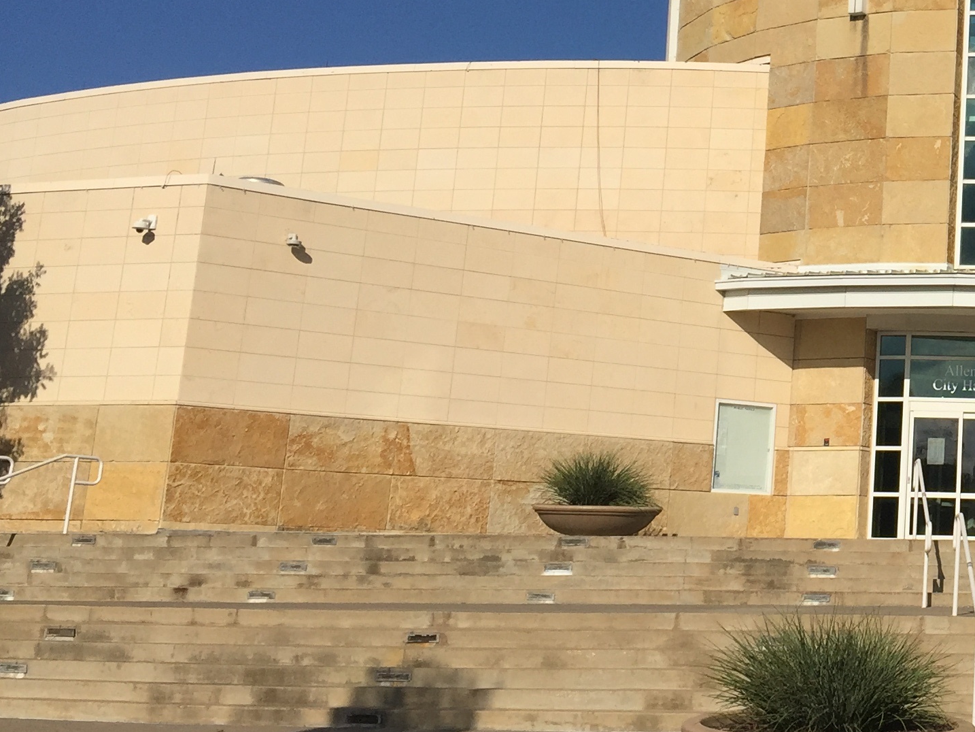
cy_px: 163
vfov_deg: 22.0
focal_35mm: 66
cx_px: 1106
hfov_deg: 26.7
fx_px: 1859
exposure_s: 1/4950
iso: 32
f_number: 2.2
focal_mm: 4.15
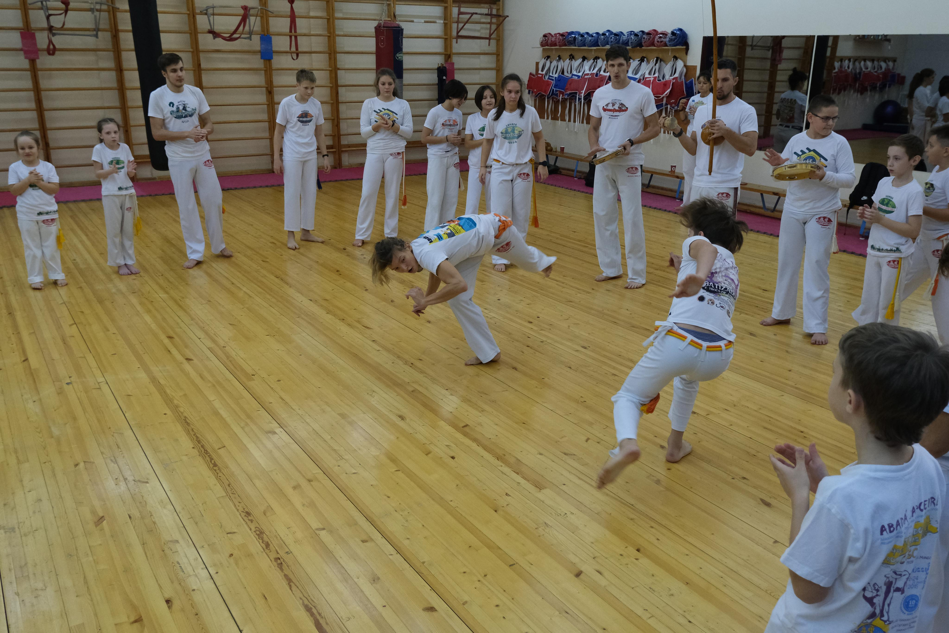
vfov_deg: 43.6
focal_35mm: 30
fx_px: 791
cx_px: 474
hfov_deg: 61.9
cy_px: 316
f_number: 4.2
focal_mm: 20.3
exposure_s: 1/320
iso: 2500
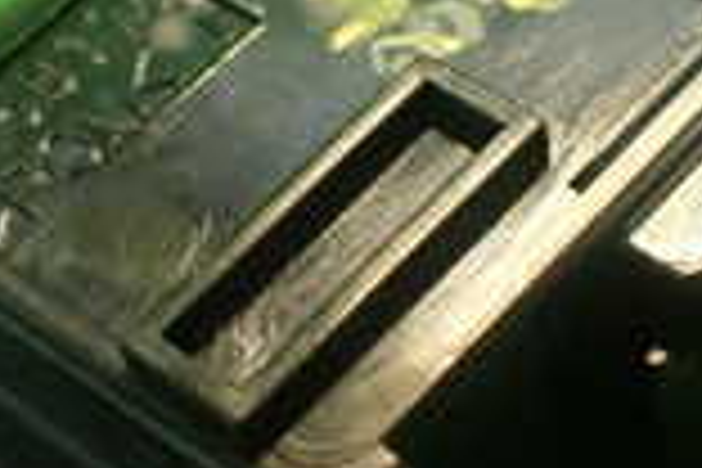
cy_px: 248
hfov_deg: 16.0
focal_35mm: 128
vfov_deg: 10.7
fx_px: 2496
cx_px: 360
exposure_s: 1/30
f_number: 2.4
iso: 400
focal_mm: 5.79
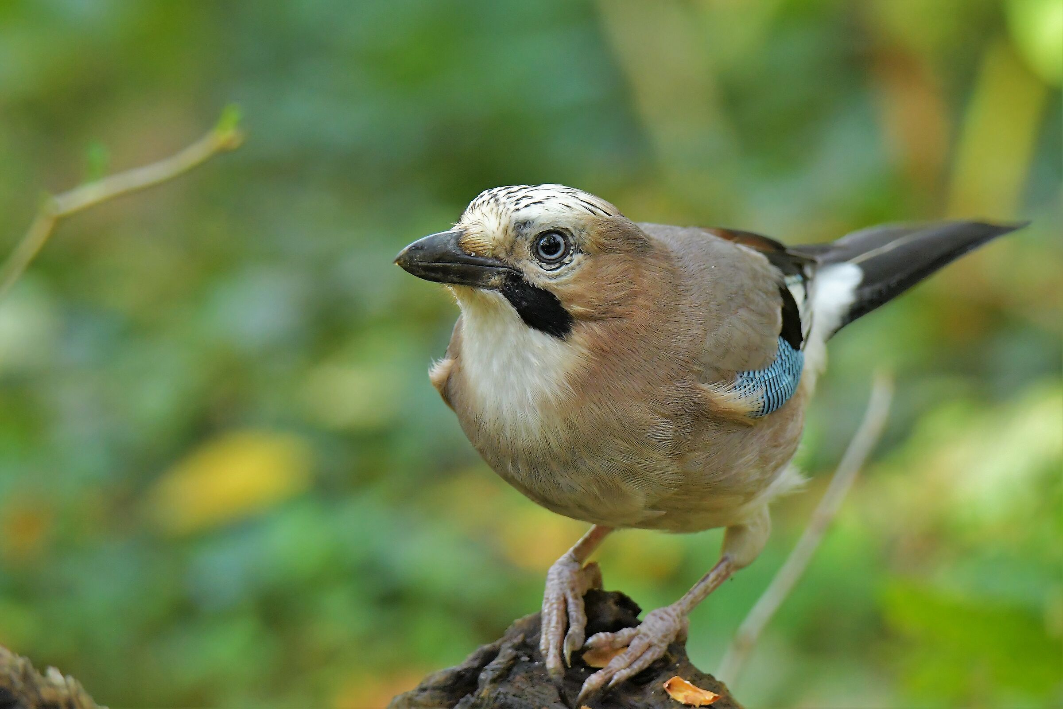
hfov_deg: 3.1
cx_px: 532
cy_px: 354
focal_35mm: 675
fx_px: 19930
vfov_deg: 2.0
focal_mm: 450
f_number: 6
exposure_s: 1/200
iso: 2500
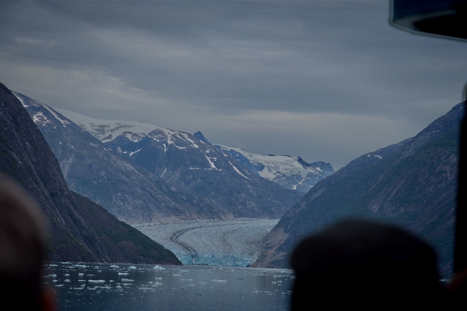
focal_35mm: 120
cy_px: 156
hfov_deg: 17.1
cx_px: 234
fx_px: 1557
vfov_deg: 11.4
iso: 100
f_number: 9
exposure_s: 1/320
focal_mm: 120
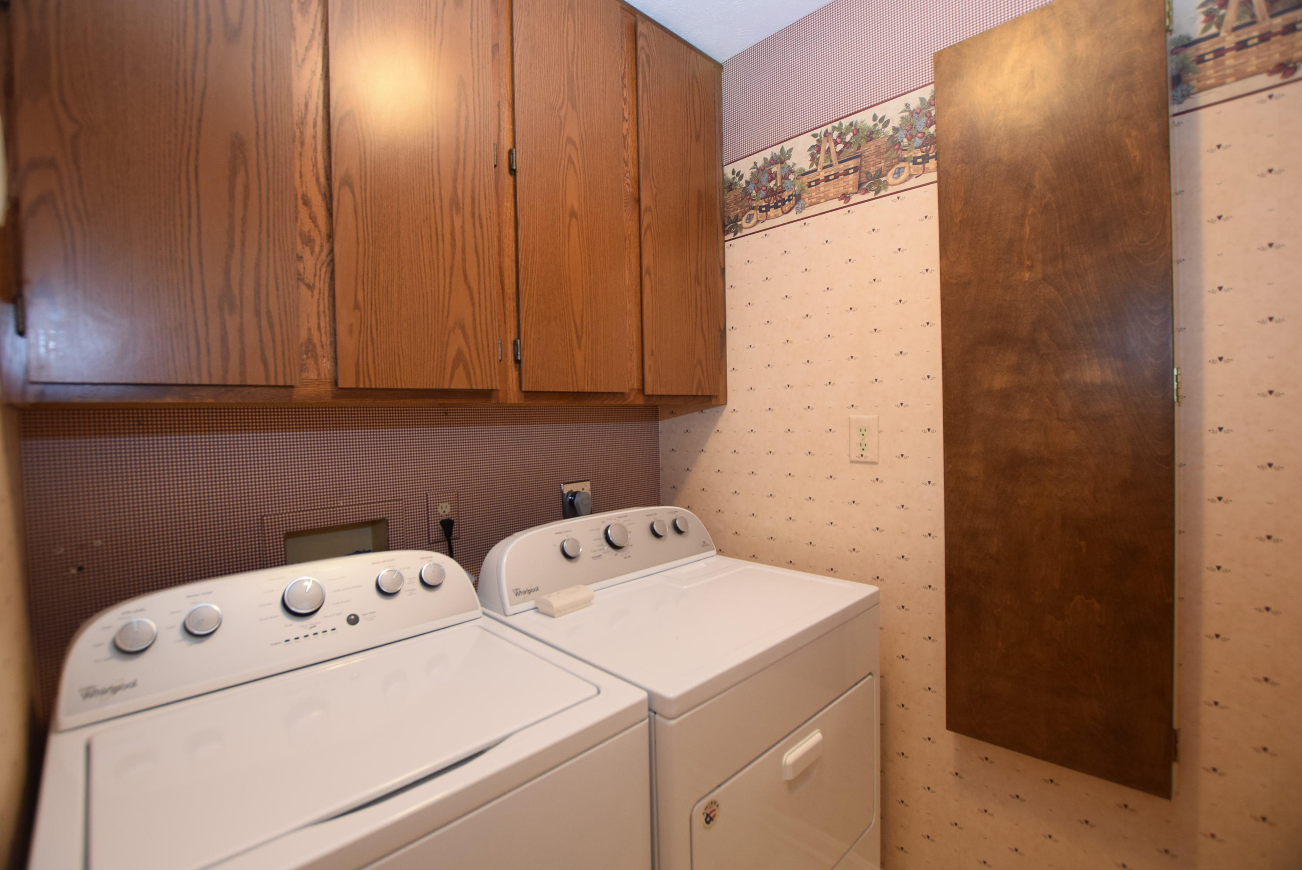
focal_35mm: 15
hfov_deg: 100.3
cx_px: 651
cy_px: 435
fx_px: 543
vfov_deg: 77.4
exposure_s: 1/60
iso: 800
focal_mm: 10
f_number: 4
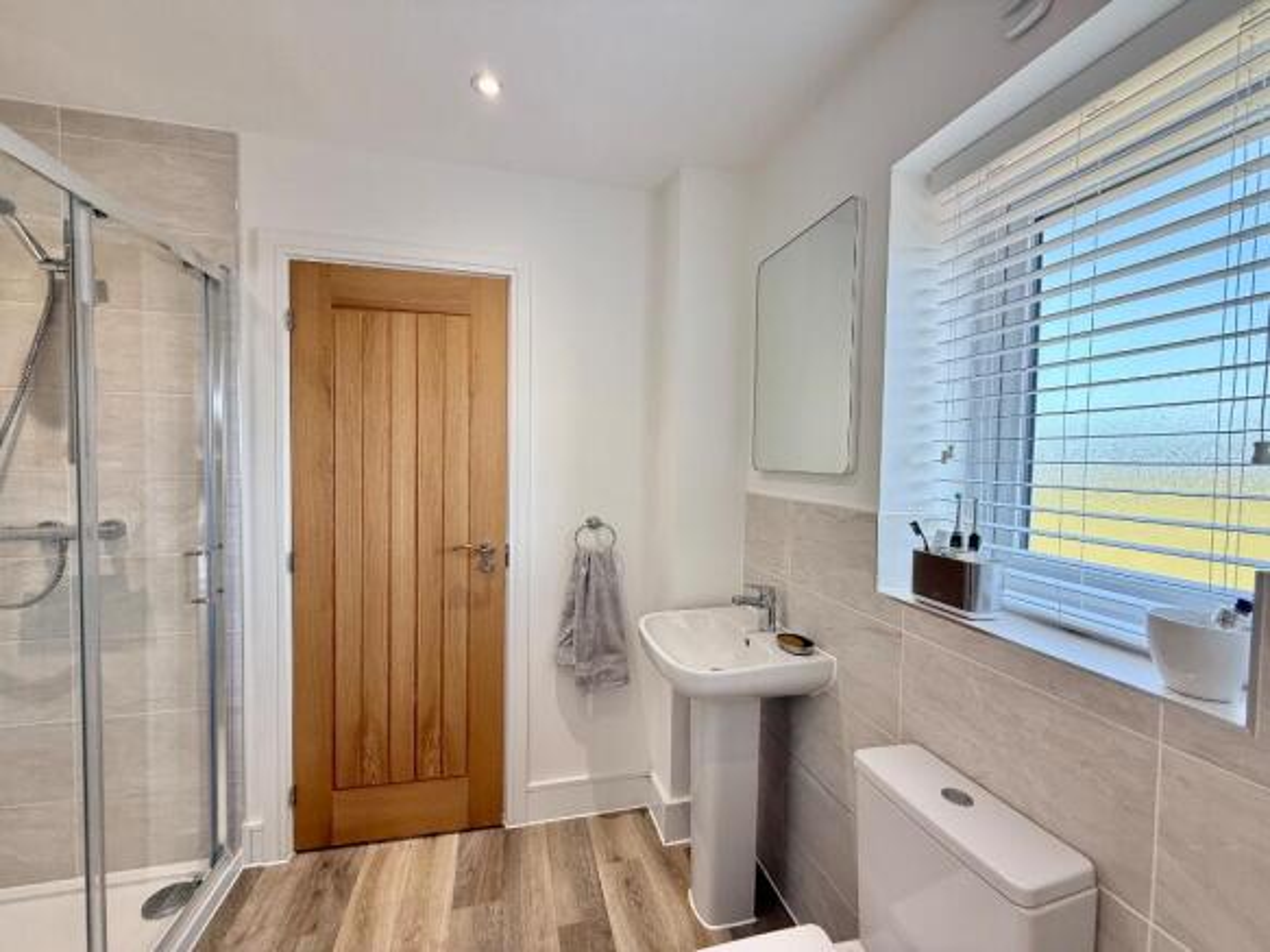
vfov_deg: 85.7
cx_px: 635
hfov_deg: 102.1
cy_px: 476
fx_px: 514
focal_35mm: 14
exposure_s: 1/99
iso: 125
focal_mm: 2.22
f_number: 2.2
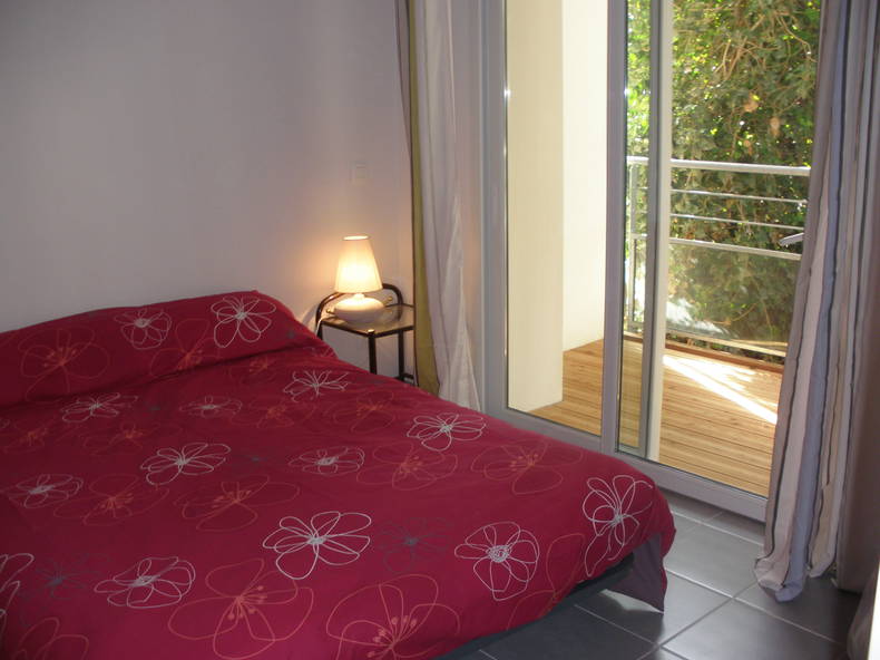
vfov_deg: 39.6
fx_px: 915
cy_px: 330
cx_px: 440
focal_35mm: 36
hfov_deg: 51.4
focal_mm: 6.3
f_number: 3.5
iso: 100
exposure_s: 1/30
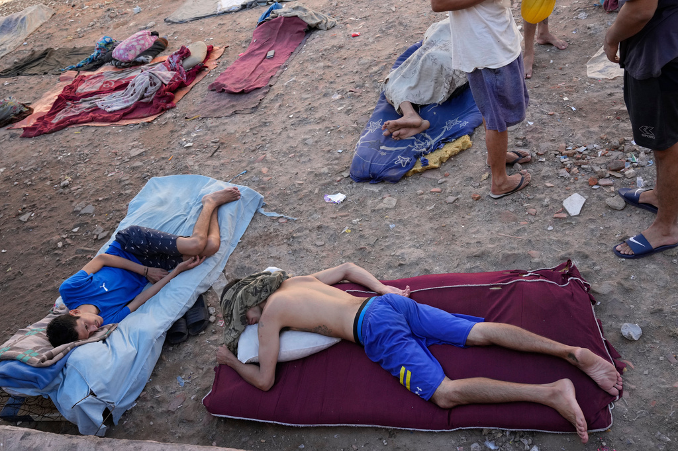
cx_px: 339
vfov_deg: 41.1
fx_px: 602
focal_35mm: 32
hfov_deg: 58.7
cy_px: 226
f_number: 5.6
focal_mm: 32
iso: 1600
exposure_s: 1/1000
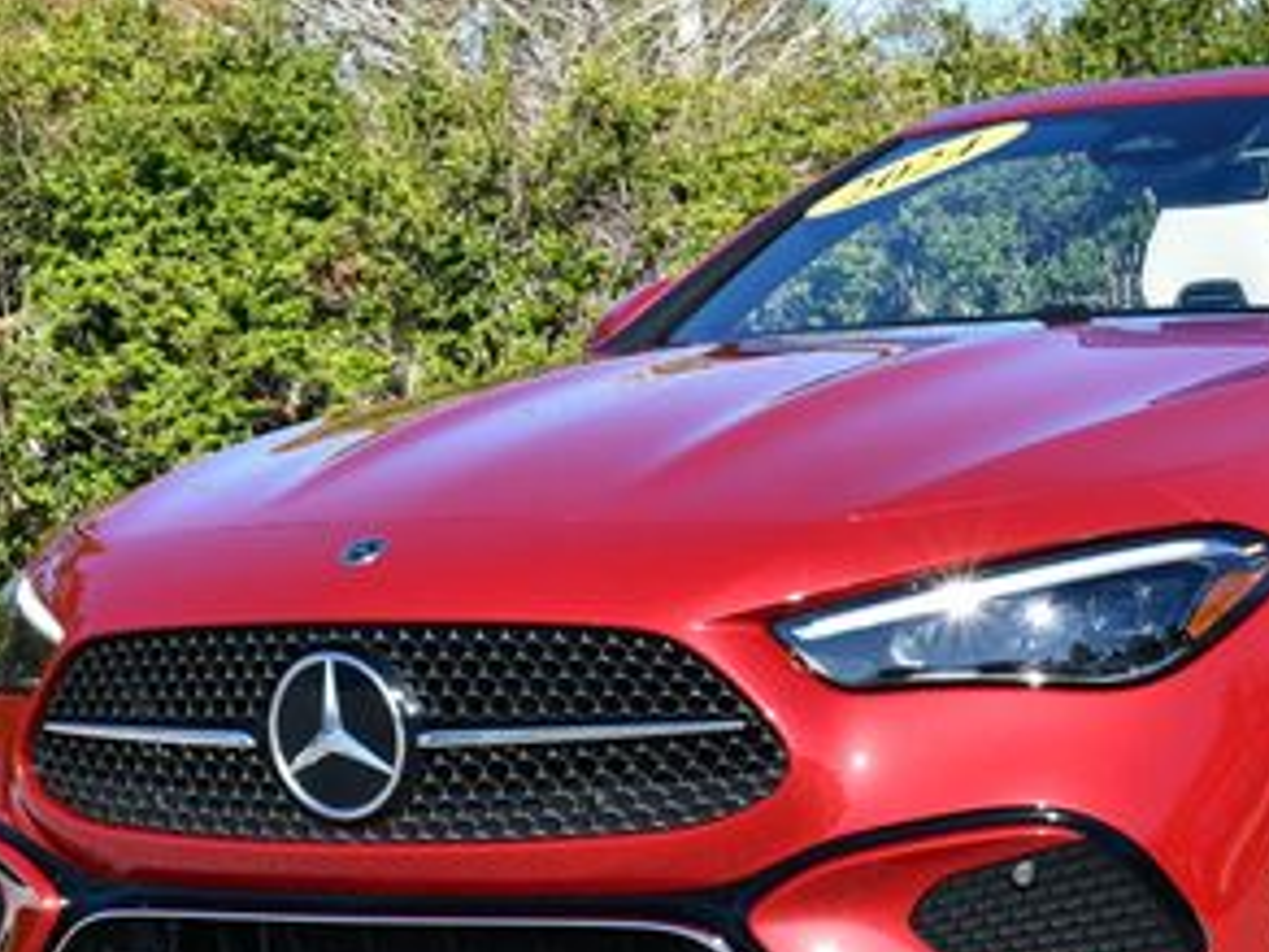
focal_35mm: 135
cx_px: 1086
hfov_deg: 14.5
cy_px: 409
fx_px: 4949
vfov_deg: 11.0
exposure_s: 1/250
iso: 125
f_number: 8
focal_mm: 32
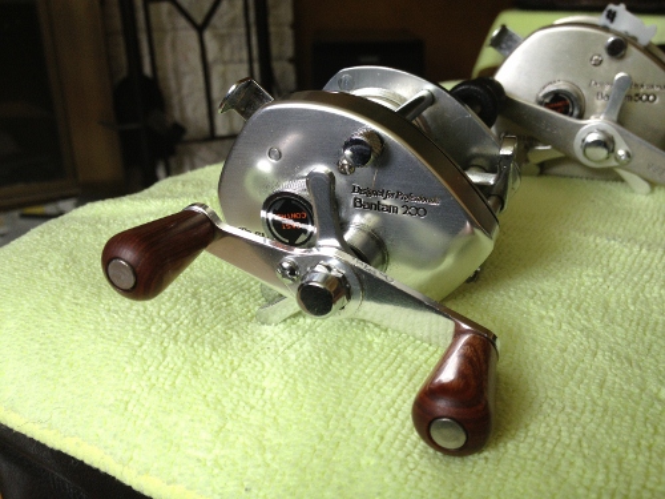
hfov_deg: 52.6
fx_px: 672
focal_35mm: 35
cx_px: 332
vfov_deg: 40.7
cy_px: 250
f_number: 2.4
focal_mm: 4.28
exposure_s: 1/20
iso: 80
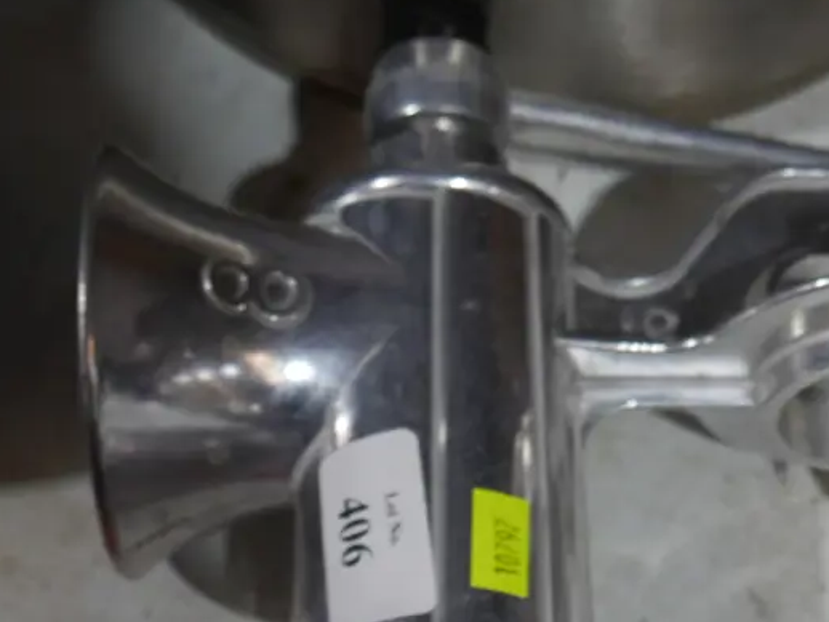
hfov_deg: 21.1
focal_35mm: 91
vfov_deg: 16.1
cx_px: 739
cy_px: 520
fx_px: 2180
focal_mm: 23
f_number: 5.1
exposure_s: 1/60
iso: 400
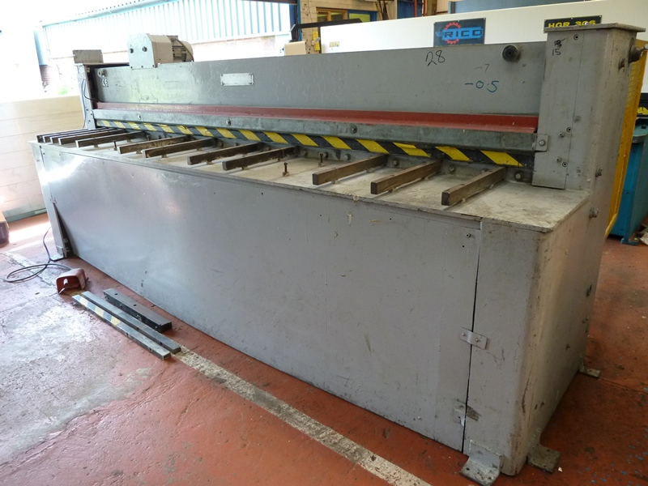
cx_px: 324
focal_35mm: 25
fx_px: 468
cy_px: 243
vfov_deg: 54.9
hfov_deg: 69.4
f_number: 3.3
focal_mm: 4.1
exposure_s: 1/30
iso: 250
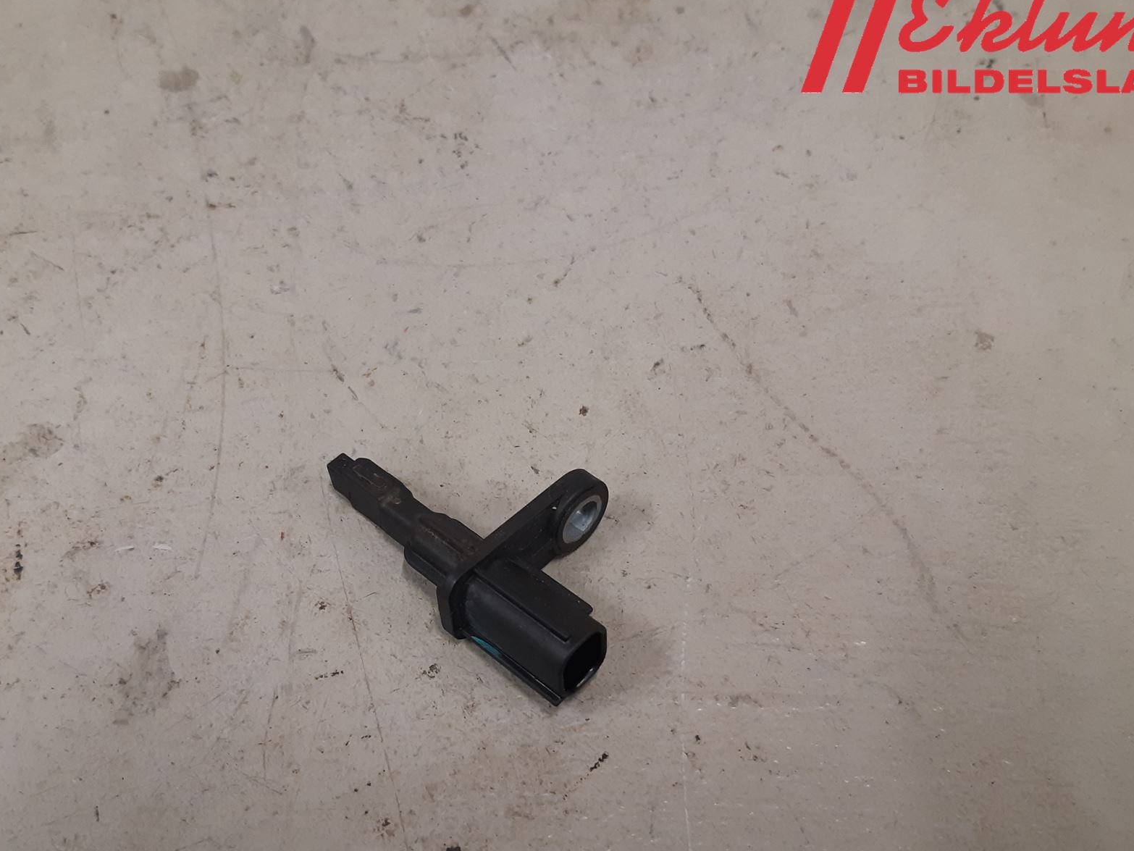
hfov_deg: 53.8
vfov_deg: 41.5
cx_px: 504
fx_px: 1114
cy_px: 527
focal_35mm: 34
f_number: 1.7
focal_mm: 3.93
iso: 125
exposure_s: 1/50
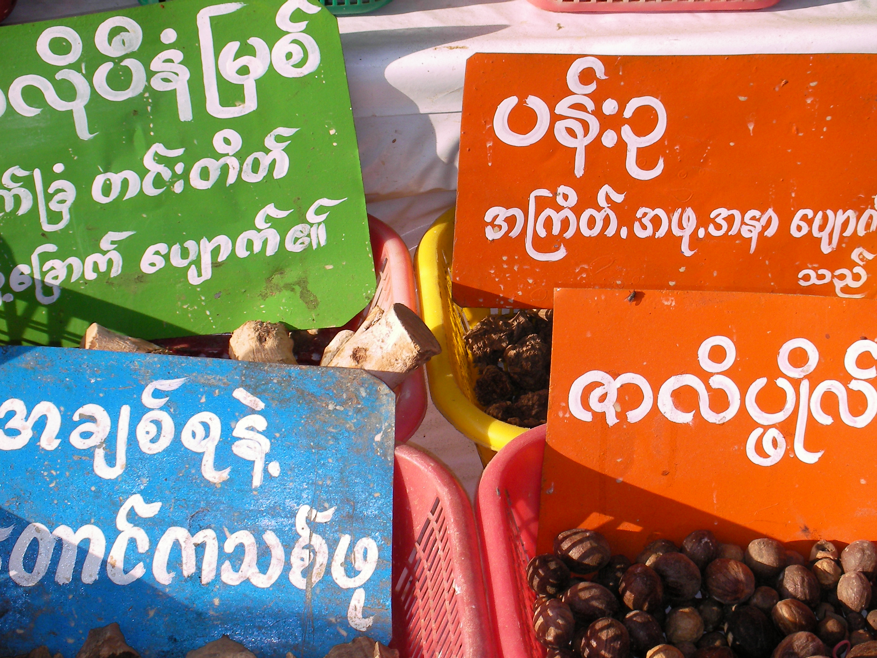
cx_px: 438
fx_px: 2381
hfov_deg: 20.9
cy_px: 329
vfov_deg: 15.7
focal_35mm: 94
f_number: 4.3
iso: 50
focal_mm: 14.3
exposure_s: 1/408
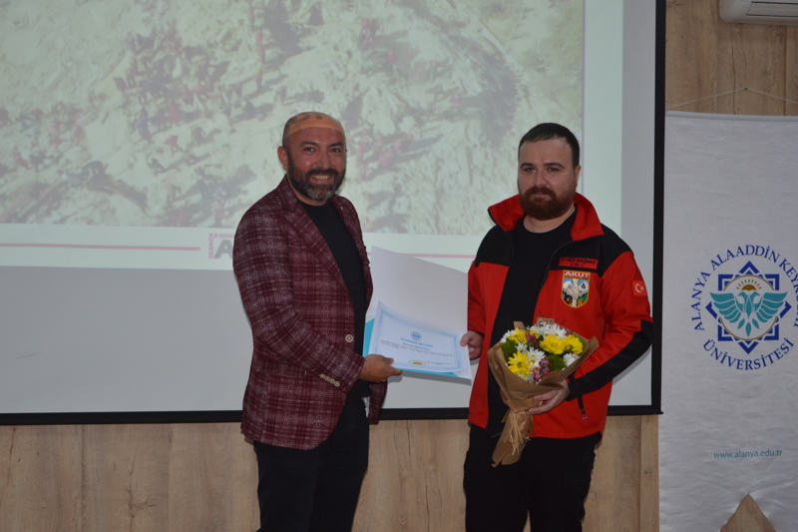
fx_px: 1263
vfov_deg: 23.8
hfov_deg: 35.1
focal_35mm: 57
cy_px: 266
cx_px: 399
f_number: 4.5
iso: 400
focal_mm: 38
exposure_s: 1/60
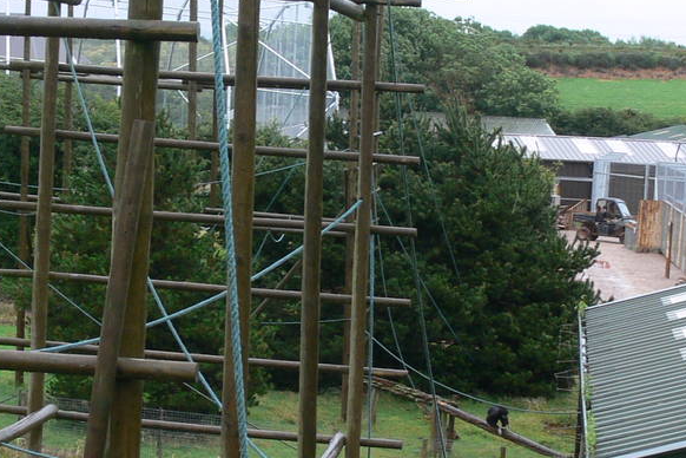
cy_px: 231
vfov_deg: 13.7
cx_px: 285
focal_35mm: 100
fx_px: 1905
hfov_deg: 20.4
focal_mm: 7.4
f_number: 5
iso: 80
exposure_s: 1/100
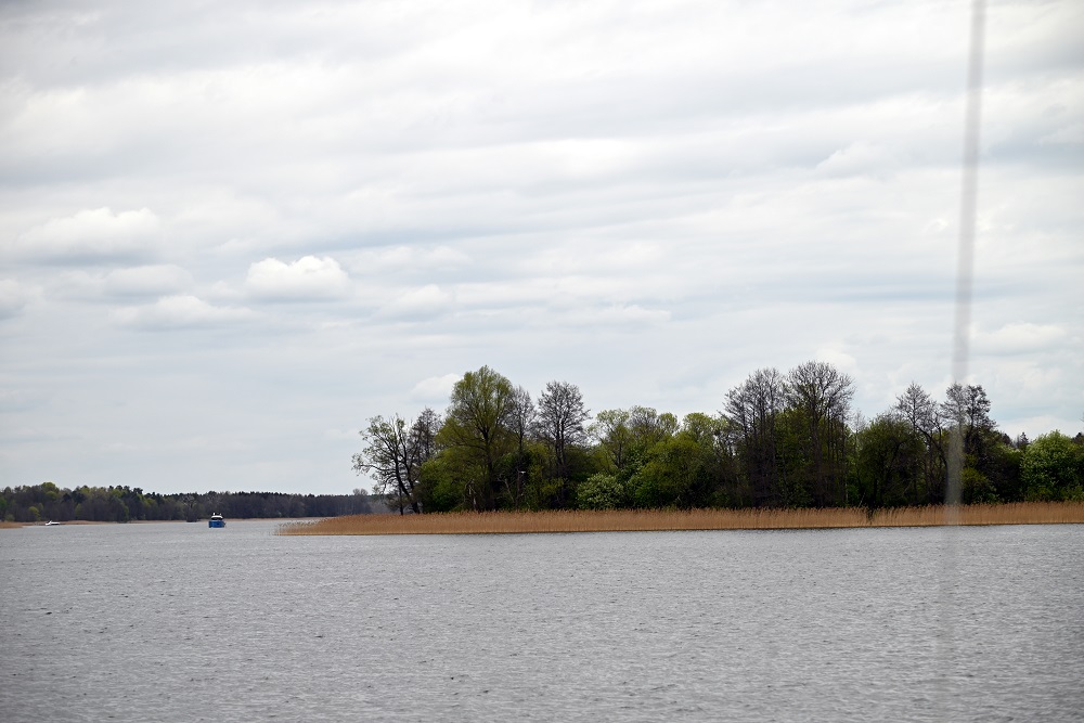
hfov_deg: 18.3
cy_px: 362
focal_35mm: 112
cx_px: 542
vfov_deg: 12.2
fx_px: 3373
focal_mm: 112
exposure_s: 1/640
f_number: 6.3
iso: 100
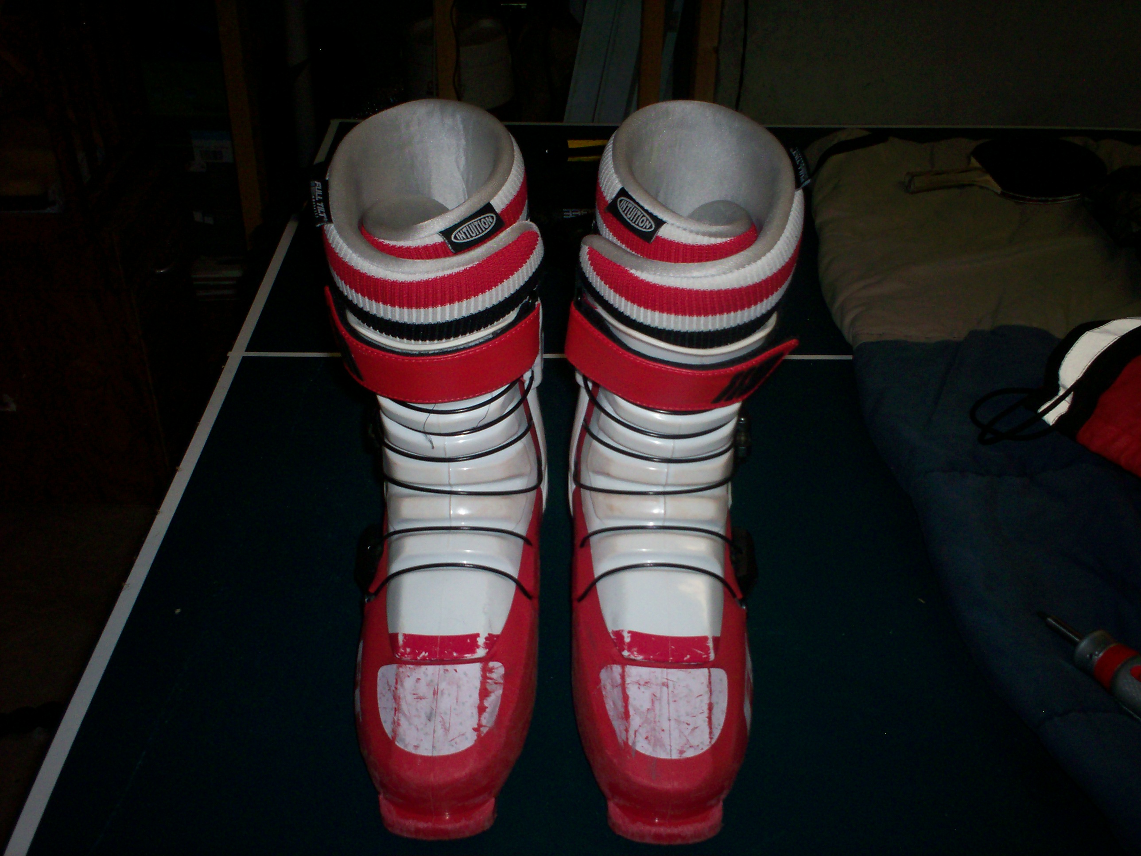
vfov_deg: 39.7
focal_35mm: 36
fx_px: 1187
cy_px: 428
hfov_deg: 51.4
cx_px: 570
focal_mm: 6
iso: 140
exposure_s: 1/60
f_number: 4.5
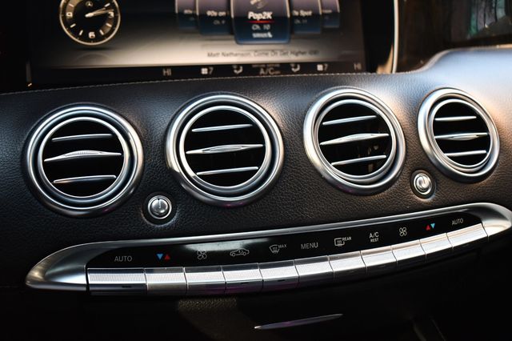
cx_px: 256
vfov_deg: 26.5
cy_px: 170
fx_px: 725
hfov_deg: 38.9
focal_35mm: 51
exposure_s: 1/125
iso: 1100
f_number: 4.5
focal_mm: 34
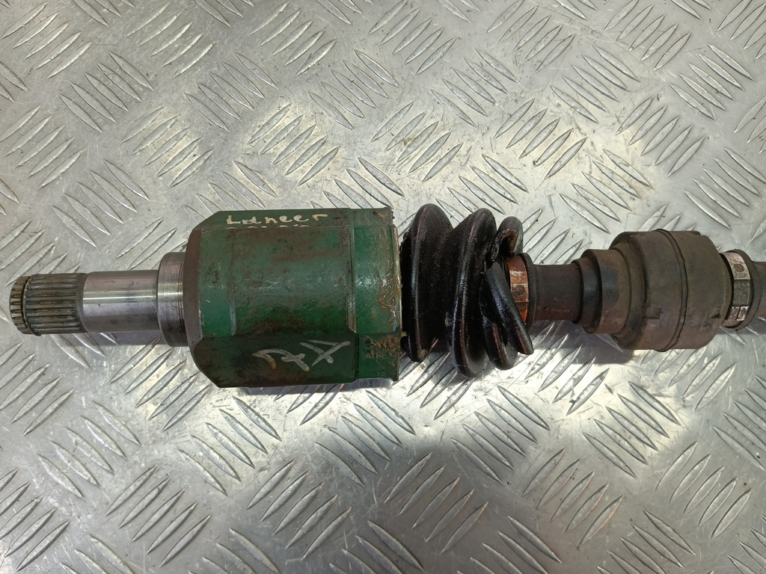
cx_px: 383
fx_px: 509
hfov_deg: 73.9
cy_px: 287
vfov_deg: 58.9
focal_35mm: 23
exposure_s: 1/50
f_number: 1.6
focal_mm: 4.11
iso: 99
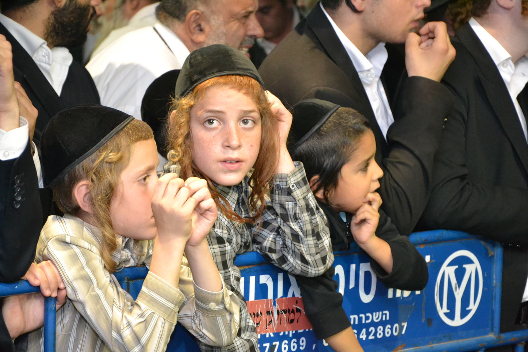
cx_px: 264
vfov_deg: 8.7
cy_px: 176
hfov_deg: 13.0
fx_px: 2310
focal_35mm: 158
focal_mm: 105
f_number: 5.6
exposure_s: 1/60
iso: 3200
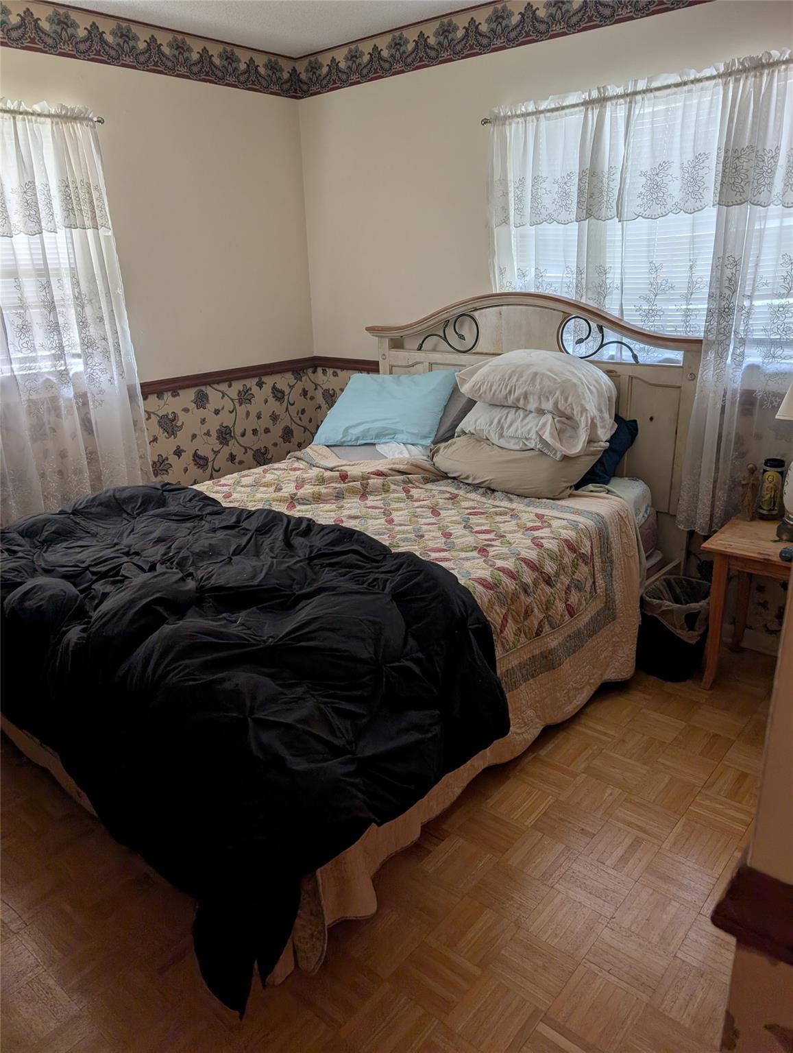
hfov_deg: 56.9
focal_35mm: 24
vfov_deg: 71.5
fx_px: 731
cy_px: 526
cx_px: 396
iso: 22
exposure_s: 1/102
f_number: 1.68
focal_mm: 6.9
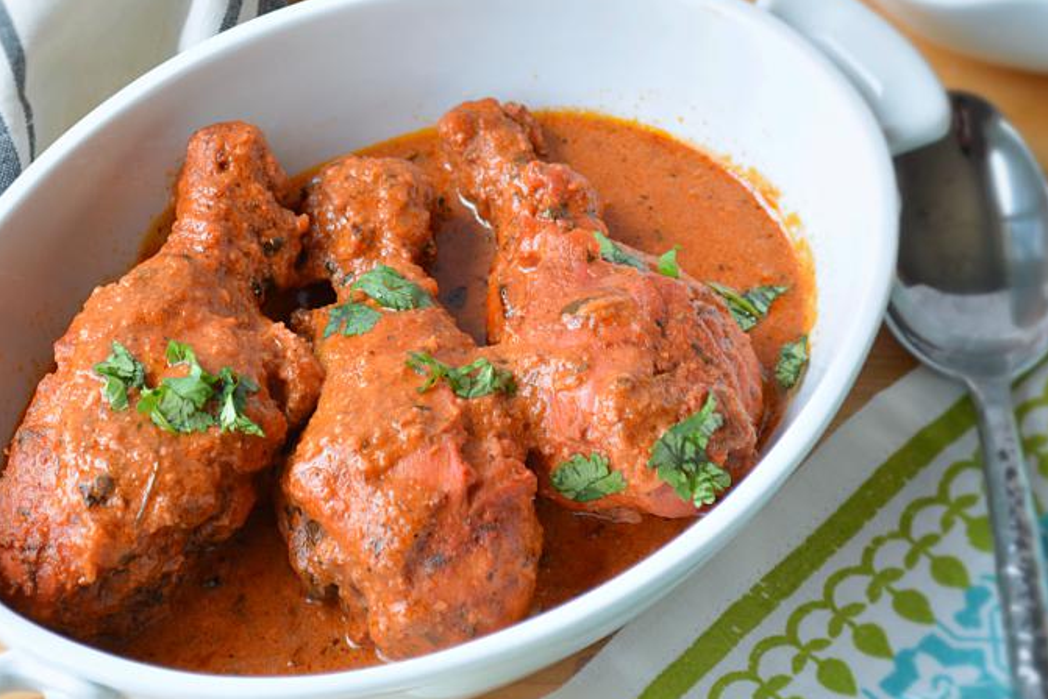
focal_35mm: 123
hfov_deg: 16.6
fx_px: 3575
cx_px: 318
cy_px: 208
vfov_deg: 11.2
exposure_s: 1/50
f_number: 5.6
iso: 640
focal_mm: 55
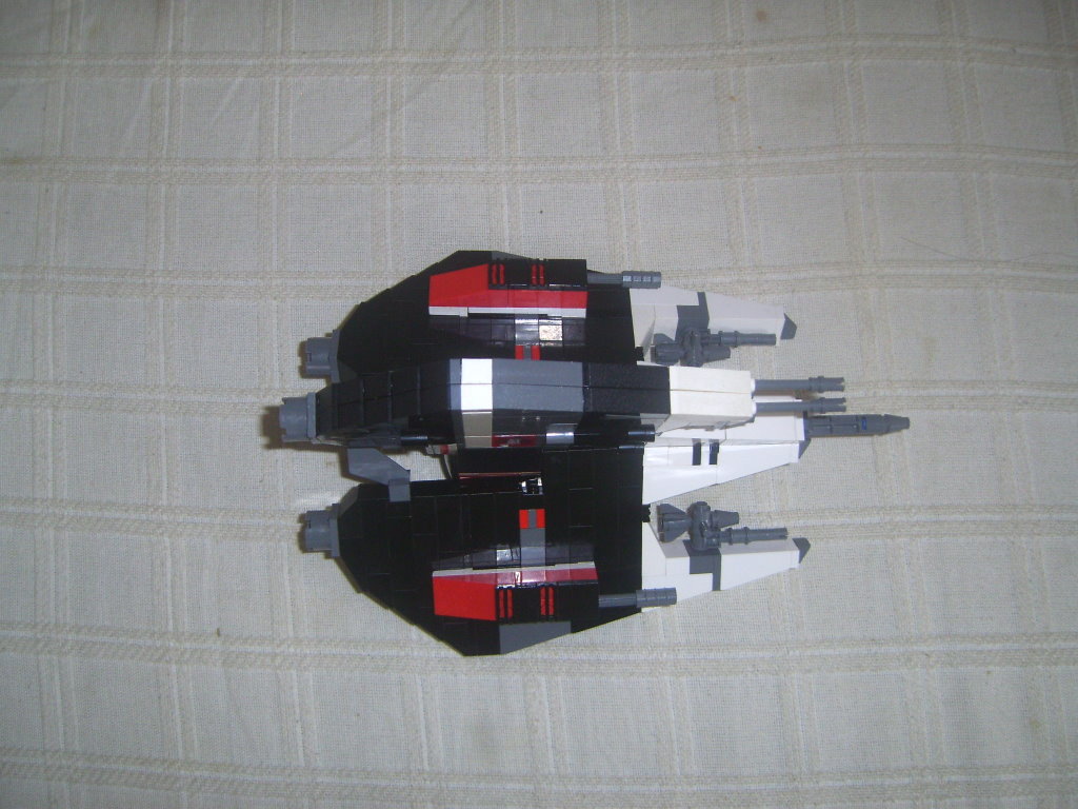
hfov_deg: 49.0
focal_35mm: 38
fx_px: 1183
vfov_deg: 37.7
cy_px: 404
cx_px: 539
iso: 100
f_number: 2.8
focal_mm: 7.8
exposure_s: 1/30
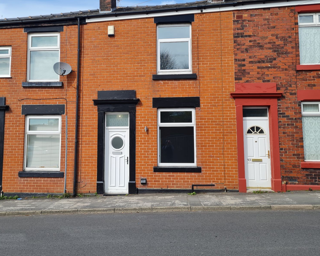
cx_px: 136
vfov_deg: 42.1
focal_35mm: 35
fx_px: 331
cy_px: 109
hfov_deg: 51.3
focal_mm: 5.4
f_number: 1.8
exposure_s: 1/1880
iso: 50
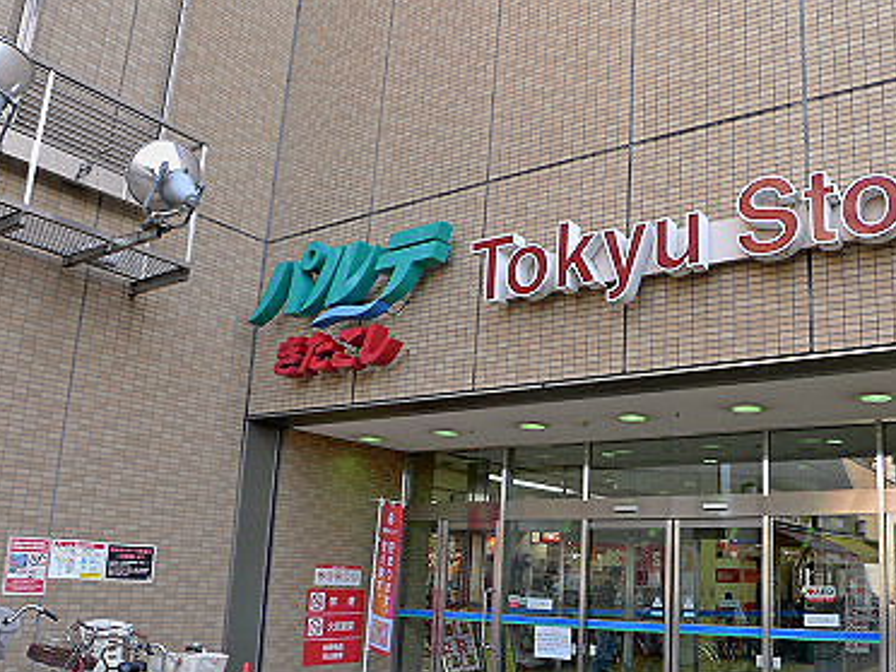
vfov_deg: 45.0
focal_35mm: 31
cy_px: 431
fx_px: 802
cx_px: 641
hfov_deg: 56.3
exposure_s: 1/125
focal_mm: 3.9
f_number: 2.8
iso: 80
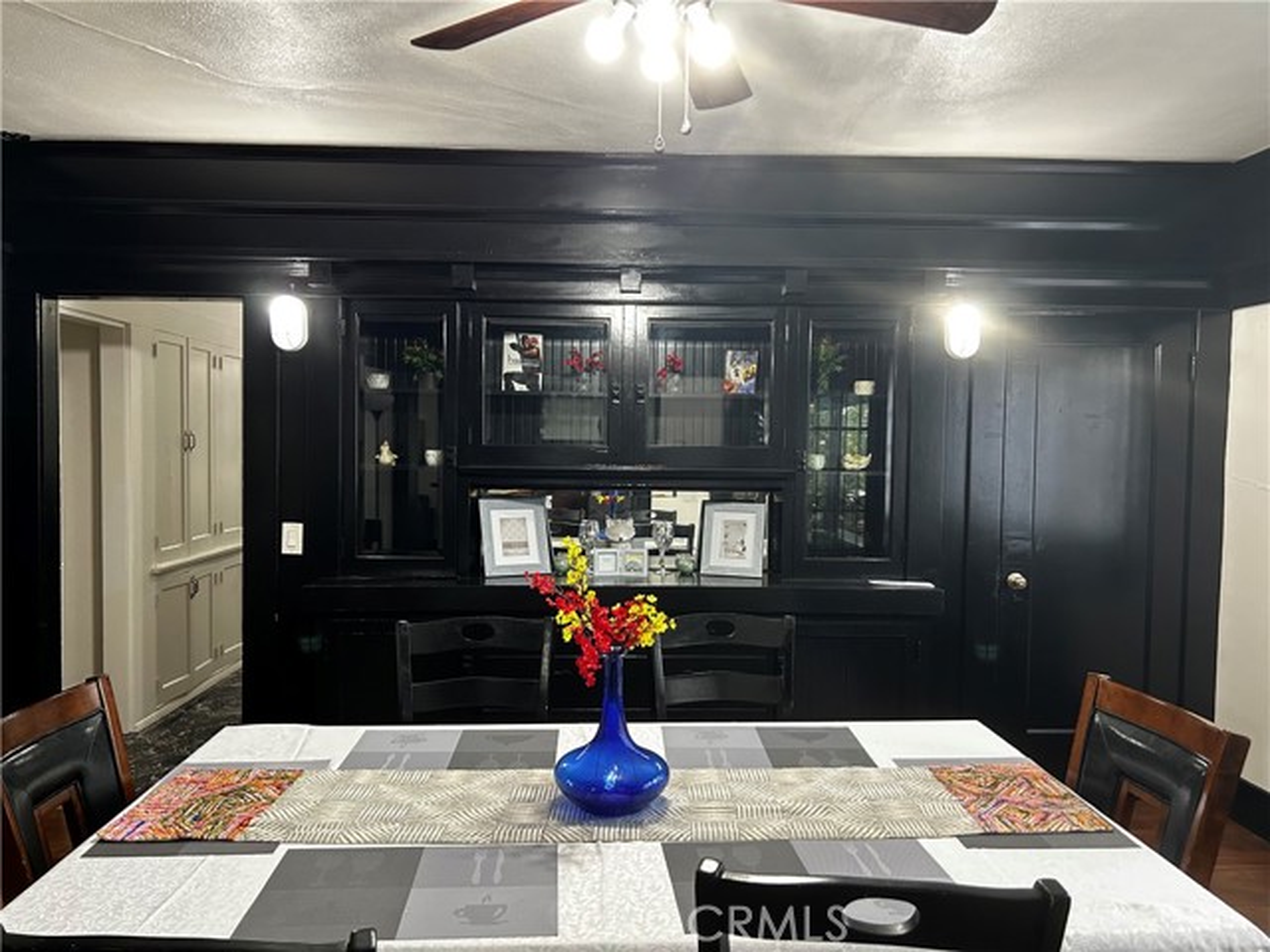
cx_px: 635
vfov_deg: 53.1
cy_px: 476
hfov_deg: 67.3
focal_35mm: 26
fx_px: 954
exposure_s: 1/60
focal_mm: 5.7
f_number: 1.5
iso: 250
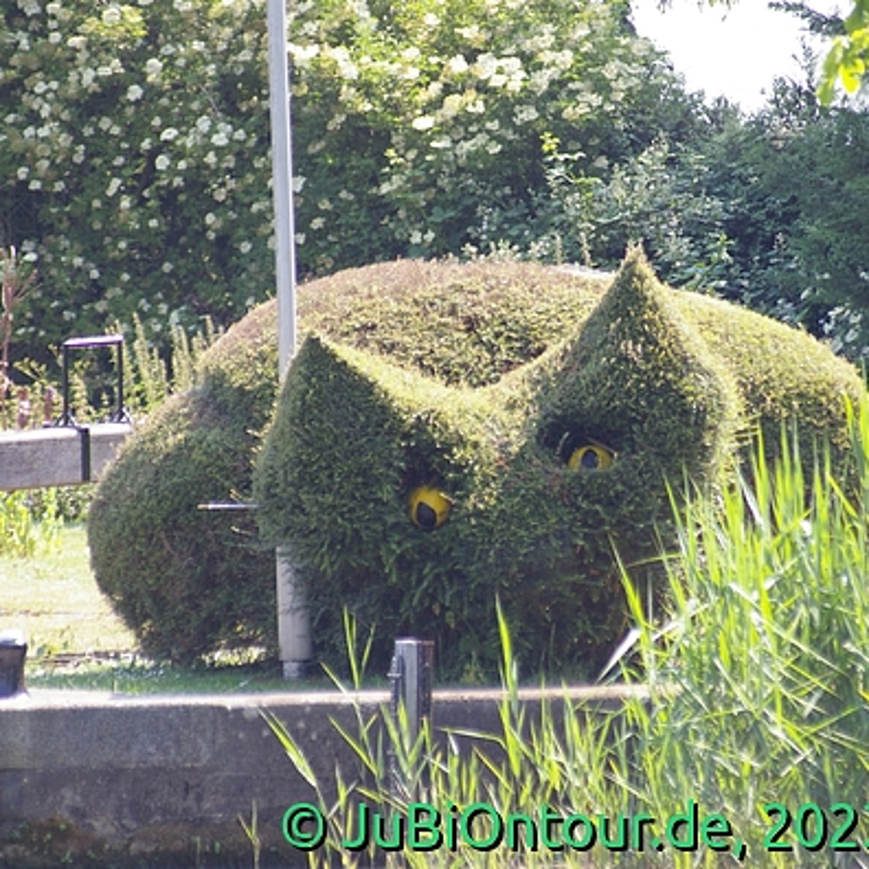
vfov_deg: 5.3
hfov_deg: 5.3
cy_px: 433
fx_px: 9316
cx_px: 592
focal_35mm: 328
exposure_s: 1/250
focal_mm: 170
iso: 400
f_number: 5.6
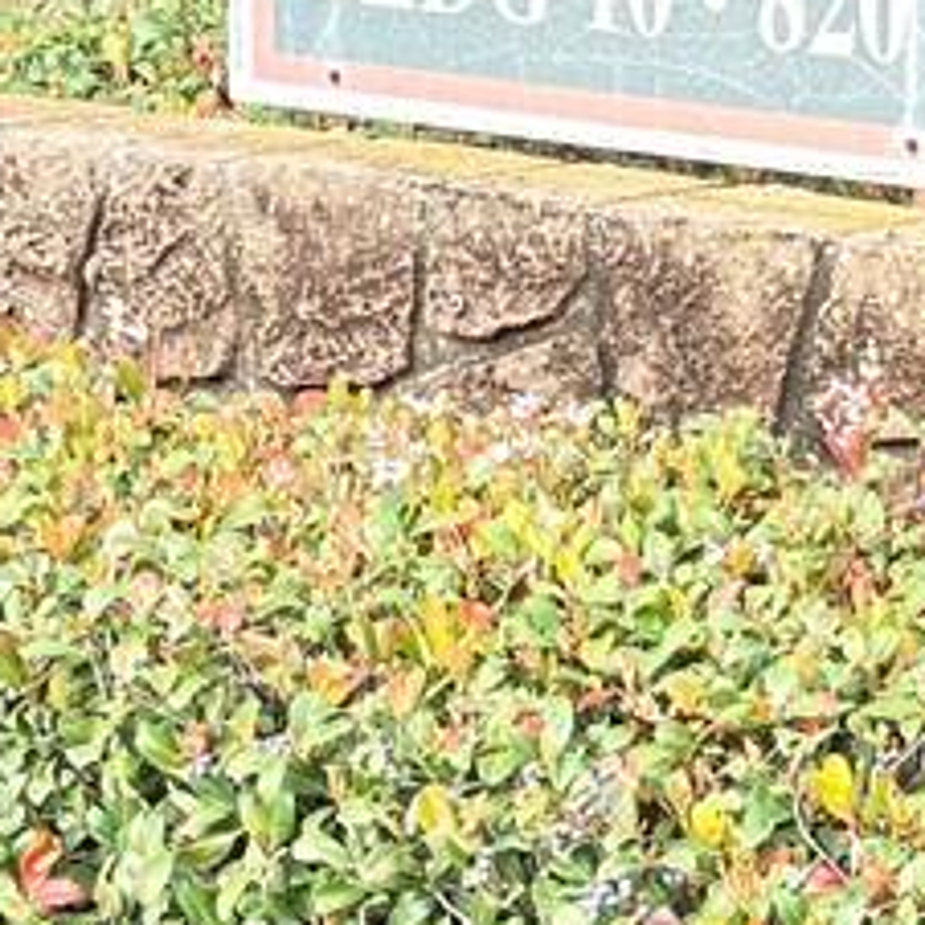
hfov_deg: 10.6
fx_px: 4928
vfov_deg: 10.7
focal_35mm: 163
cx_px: 917
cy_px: 98
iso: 64
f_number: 1.6
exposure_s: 1/409
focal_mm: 5.96
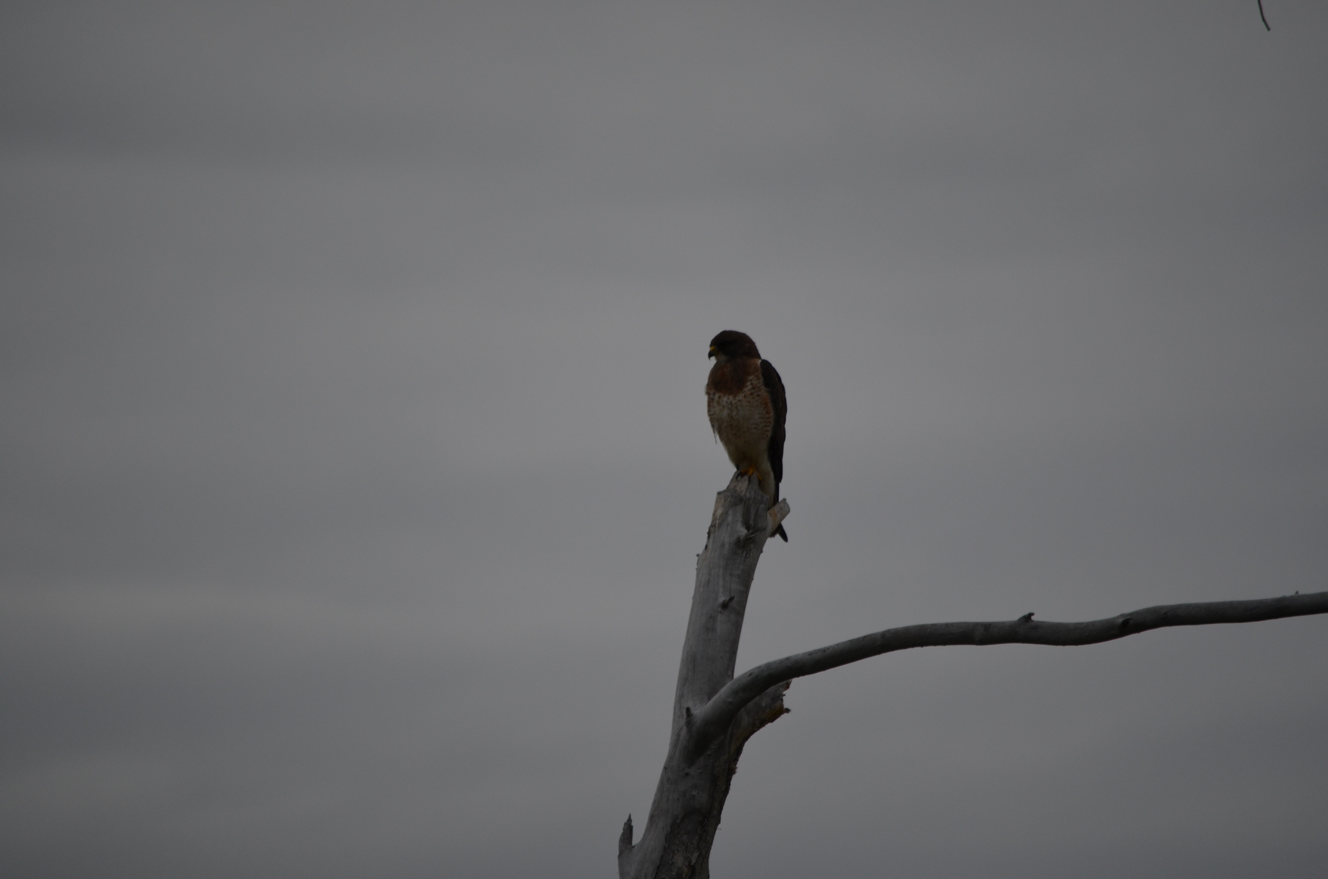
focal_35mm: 420
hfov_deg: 4.9
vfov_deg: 3.3
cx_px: 664
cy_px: 440
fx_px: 15462
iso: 280
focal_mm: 280
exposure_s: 1/500
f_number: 5.6
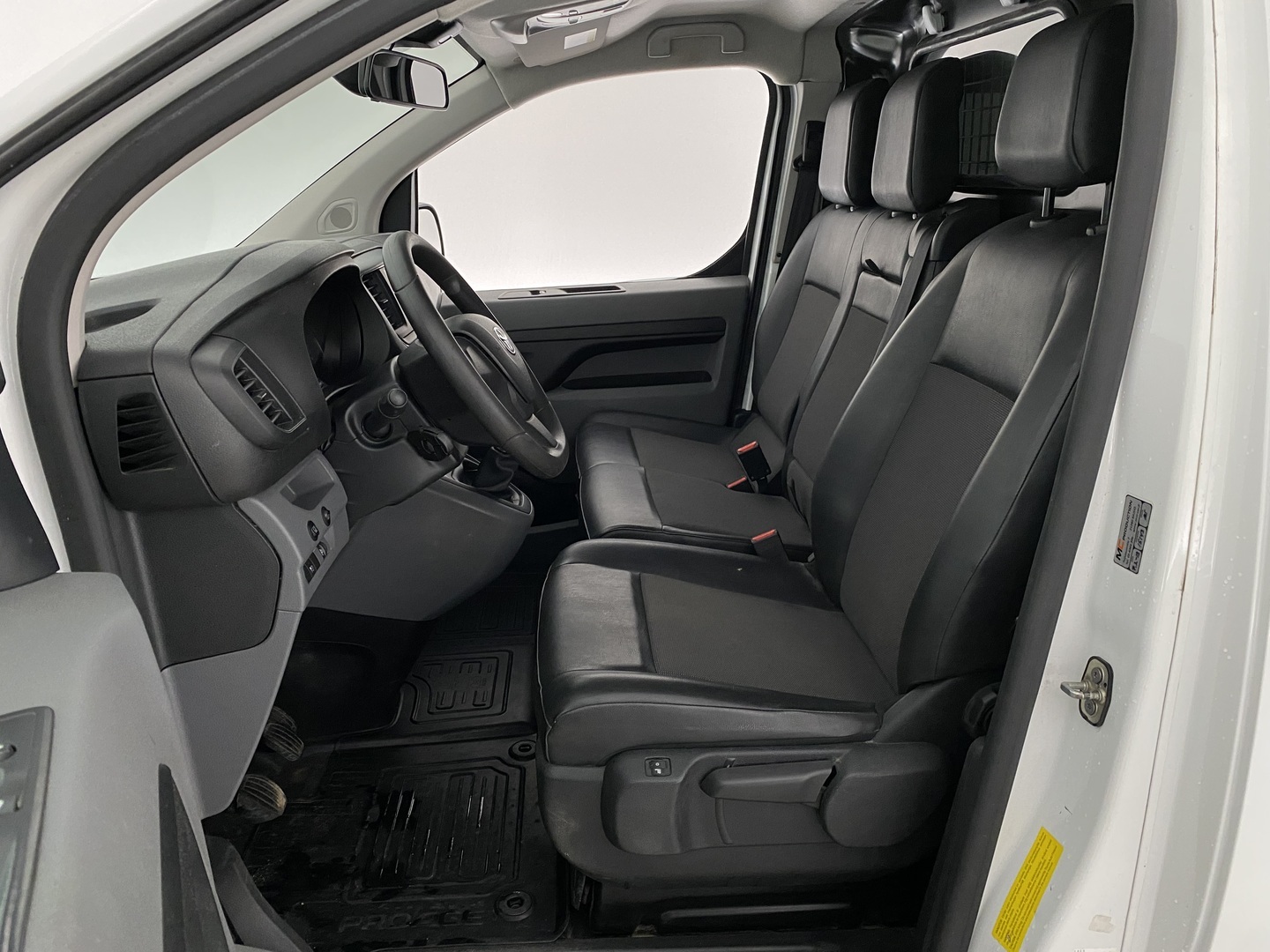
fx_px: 954
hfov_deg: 67.3
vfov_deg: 53.1
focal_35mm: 26
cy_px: 476
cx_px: 635
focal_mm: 4.25
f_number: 1.8
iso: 400
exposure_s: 1/50
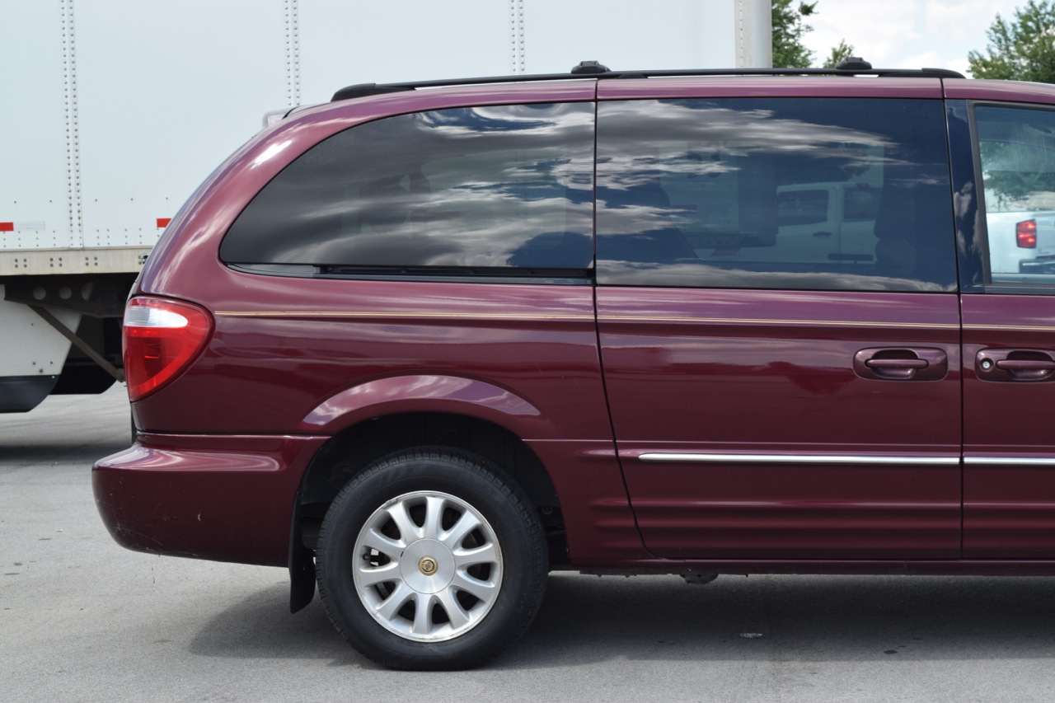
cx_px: 528
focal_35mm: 75
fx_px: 2197
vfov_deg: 18.2
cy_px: 352
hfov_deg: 27.0
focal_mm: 50
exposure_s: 1/125
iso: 200
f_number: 10
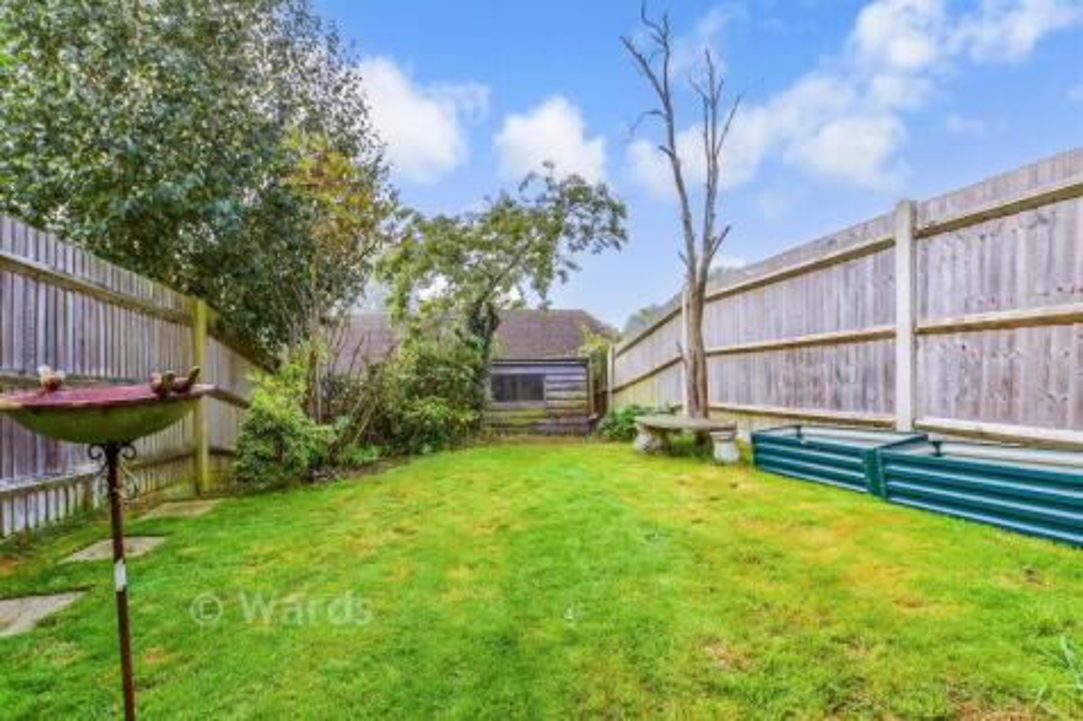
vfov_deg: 51.3
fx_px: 752
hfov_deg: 71.5
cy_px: 360
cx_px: 542
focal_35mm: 25
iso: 160
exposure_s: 1/100
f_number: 8
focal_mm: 17
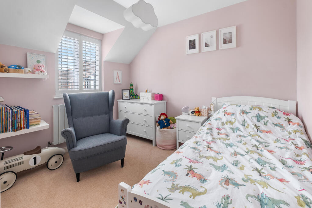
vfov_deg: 77.3
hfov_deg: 100.4
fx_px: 130
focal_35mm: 15
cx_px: 156
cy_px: 104
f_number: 8
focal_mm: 10
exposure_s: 2.5
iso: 160
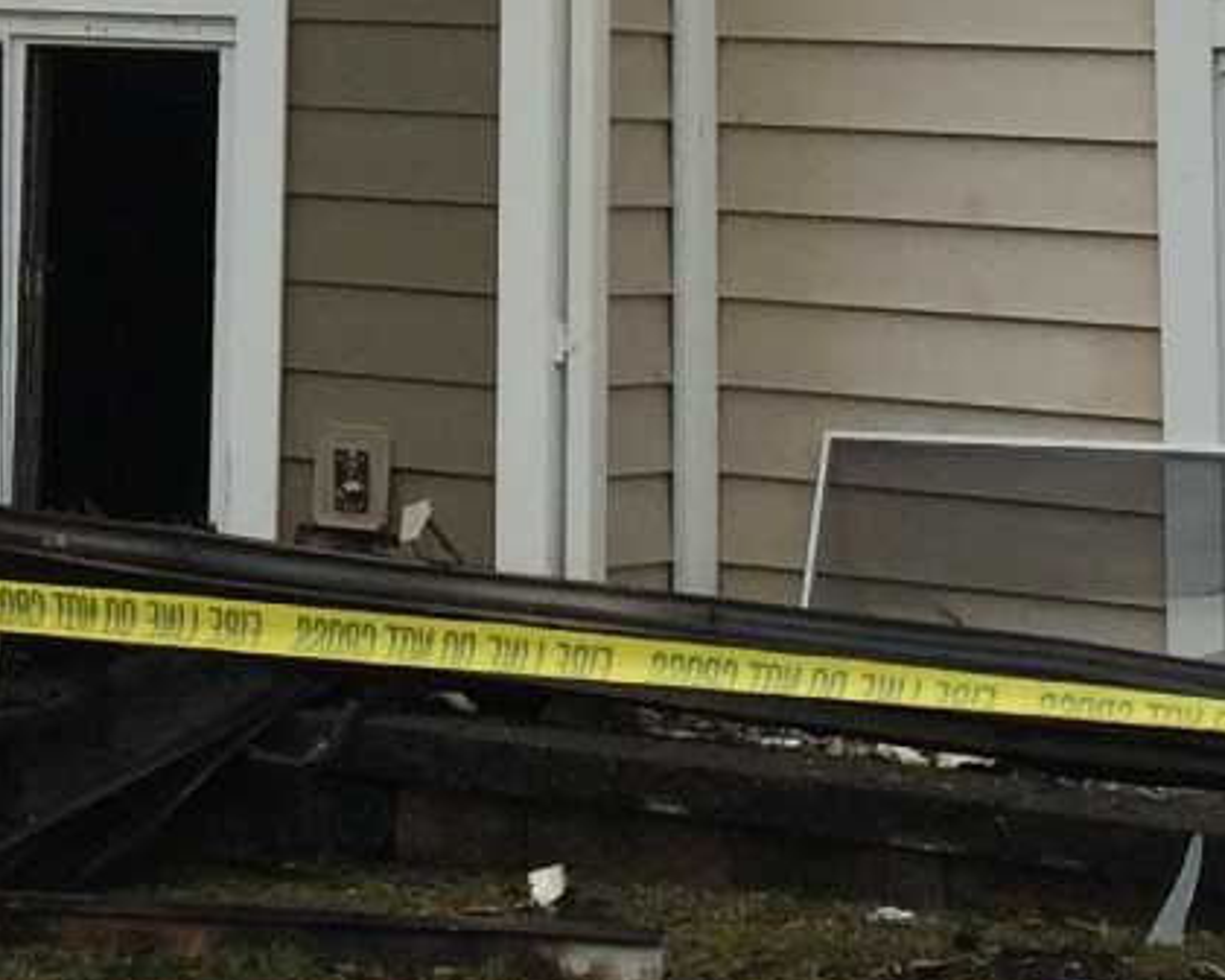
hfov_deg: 13.6
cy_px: -843
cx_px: -265
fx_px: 5003
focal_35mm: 138
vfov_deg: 10.5
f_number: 2.2
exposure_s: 1/760
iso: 32
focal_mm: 4.2
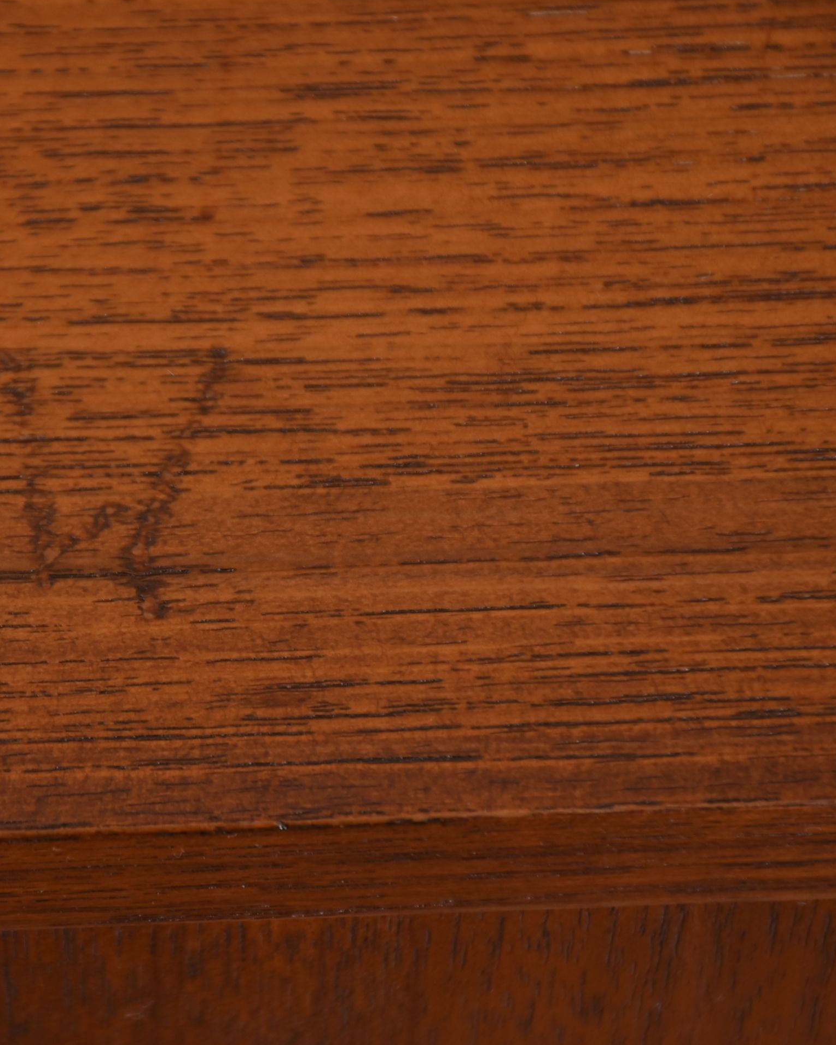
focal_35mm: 309
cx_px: 100
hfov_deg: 5.0
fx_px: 9557
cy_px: 536
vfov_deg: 6.3
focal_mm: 140
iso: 200
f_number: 8
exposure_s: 1/125
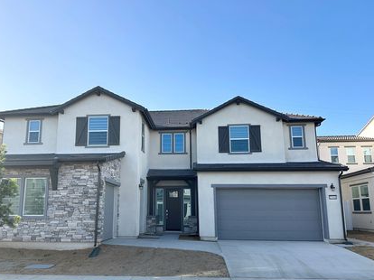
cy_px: 154
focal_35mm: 29
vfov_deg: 48.1
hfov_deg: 61.4
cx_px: 159
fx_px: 313
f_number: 1.78
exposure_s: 1/2967
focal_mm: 6.86
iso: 80
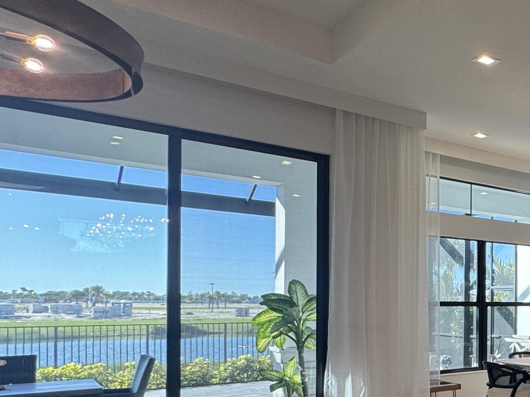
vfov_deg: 37.6
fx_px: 566
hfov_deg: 36.1
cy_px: 303
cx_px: 666
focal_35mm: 37
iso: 64
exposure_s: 1/120
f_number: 2.2
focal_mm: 2.22
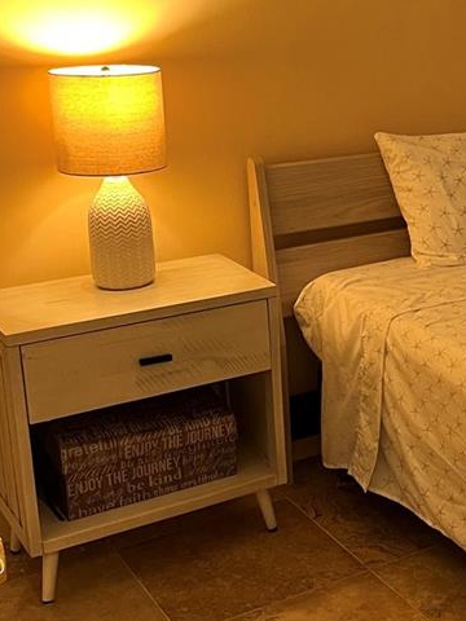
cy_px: 237
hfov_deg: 21.1
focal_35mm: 65
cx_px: 558
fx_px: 1167
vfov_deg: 29.7
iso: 160
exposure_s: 1/60
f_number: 1.6
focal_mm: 5.1
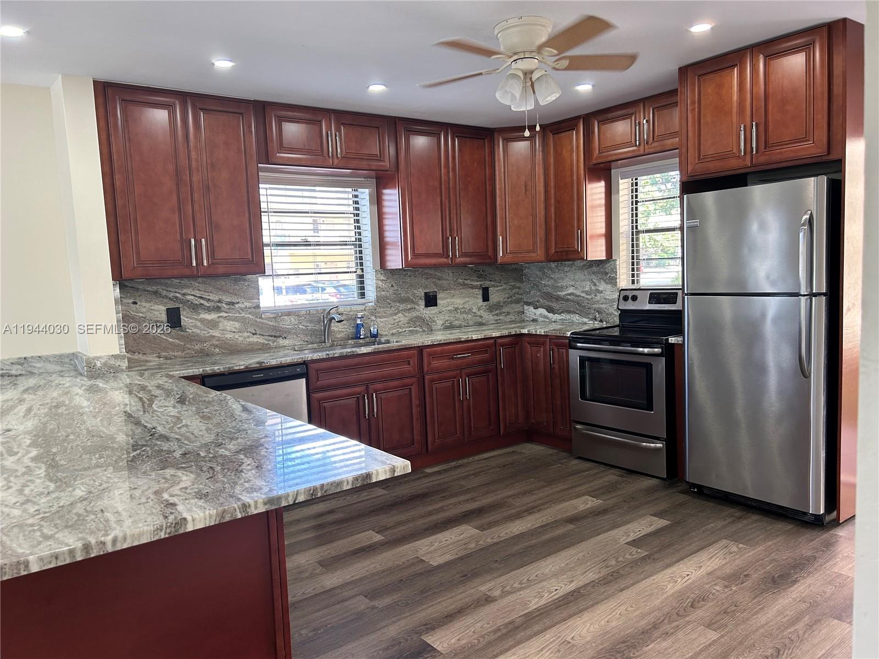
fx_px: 660
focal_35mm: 26
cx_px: 440
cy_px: 330
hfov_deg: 67.3
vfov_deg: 53.1
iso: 100
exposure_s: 1/120
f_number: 1.5
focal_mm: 5.7
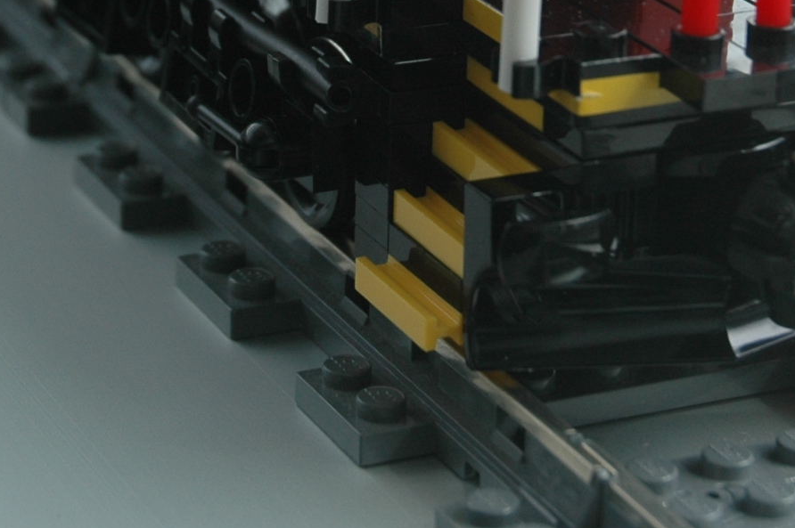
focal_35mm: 172
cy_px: -223
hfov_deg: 12.0
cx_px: 333
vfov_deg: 7.8
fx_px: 3795
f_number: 5.6
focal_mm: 34
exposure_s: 1/125
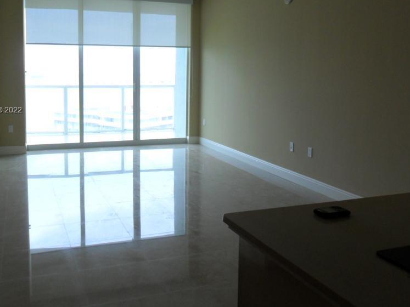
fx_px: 438
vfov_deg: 38.4
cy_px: 111
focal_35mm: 37
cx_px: 189
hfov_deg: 50.1
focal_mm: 4.9
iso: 100
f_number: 3.5
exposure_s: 1/90
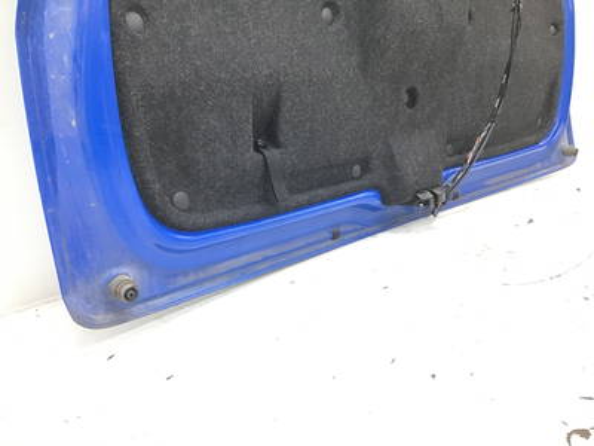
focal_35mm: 31
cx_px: 297
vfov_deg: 45.4
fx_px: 532
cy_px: 223
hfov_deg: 58.4
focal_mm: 3.3
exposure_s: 1/33
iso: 160
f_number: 2.4
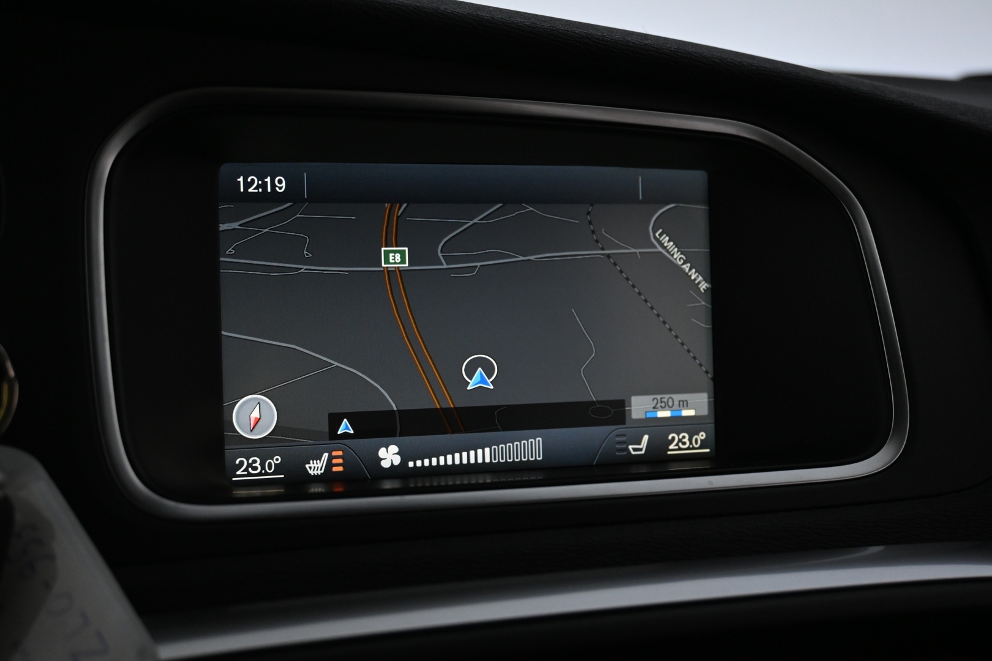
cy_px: 330
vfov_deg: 30.8
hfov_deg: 45.0
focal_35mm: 44
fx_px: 1199
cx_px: 496
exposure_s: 1/50
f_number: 4.8
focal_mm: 29
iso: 1400
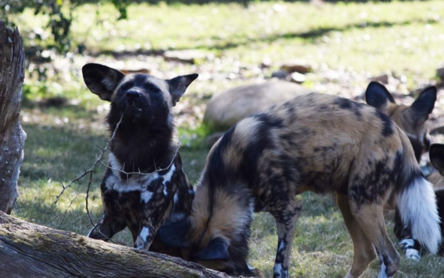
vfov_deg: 2.9
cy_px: 86
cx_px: 222
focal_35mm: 448
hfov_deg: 4.7
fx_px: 5422
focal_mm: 170
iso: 500
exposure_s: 1/1000
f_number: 5
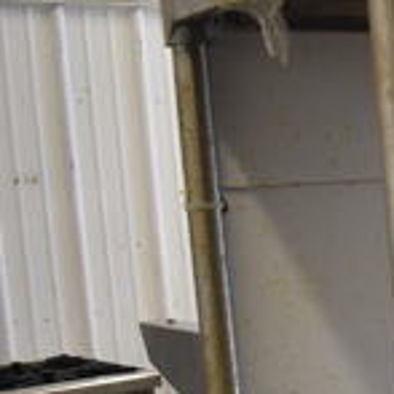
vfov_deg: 18.0
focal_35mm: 95
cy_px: 351
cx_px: 775
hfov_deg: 15.1
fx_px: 1223
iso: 800
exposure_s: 1/200
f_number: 3.5
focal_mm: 18
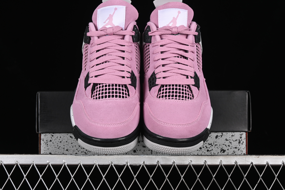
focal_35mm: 75
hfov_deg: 27.0
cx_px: 142
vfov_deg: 18.2
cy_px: 95
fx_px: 594
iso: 160
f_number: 8
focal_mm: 50
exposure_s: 1/80
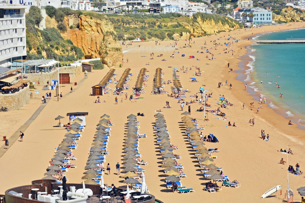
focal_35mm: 99
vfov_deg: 13.8
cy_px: 102
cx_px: 152
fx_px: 839
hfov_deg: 20.6
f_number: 8
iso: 100
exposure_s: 1/320
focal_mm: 66
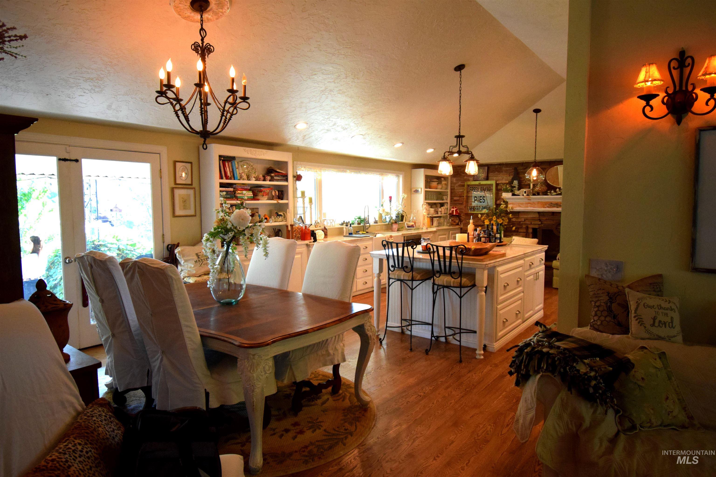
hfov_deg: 81.2
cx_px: 358
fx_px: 418
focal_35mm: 21
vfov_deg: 59.5
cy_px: 238
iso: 2200
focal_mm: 14
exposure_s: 1/60
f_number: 5
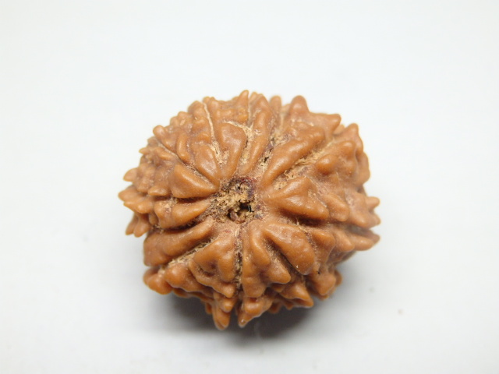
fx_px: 951
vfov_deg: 22.3
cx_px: 250
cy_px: 187
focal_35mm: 66
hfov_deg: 29.4
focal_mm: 11.9
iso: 500
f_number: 4.4
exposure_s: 1/100
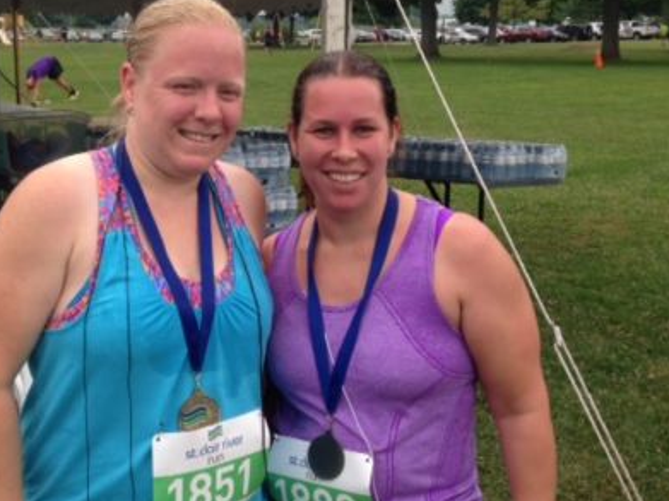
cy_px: 234
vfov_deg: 27.0
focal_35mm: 54
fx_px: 1043
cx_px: 236
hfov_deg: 35.3
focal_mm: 4.12
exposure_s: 1/364
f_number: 2.4
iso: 50
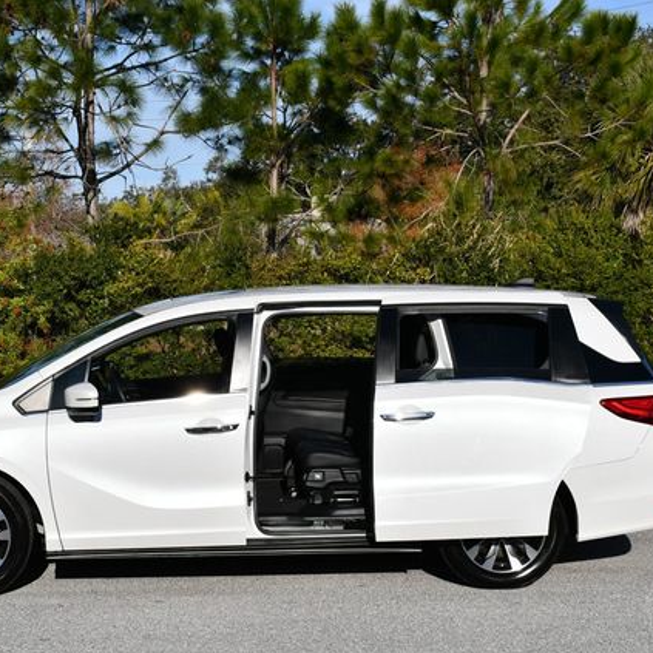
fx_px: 1537
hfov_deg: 23.9
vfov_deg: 24.0
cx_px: 252
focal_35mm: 72
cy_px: 329
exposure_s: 1/400
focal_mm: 28
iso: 100
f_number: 10
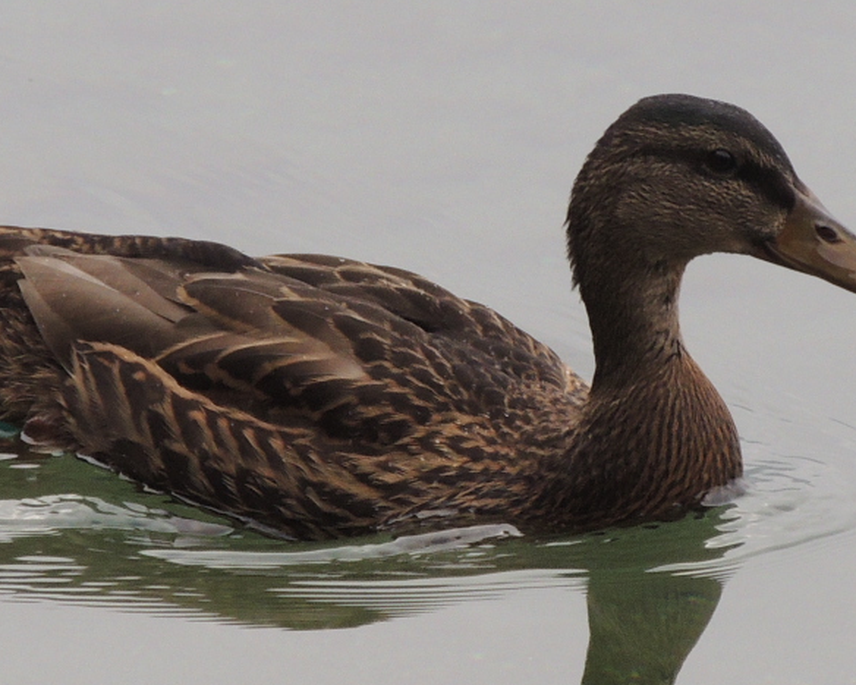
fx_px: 33866
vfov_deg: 1.2
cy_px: 343
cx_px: 314
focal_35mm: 1337
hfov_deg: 1.4
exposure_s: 1/250
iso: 280
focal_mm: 89.1
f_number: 4.9
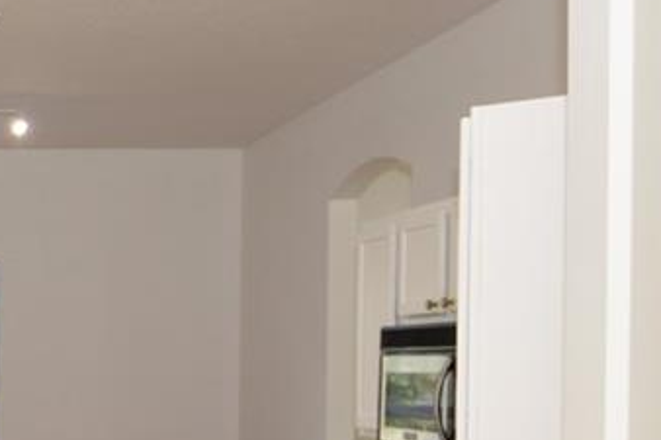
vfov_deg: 18.8
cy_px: 417
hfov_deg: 24.1
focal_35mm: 71
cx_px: -246
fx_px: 1303
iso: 100
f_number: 4
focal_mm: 10
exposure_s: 1/60
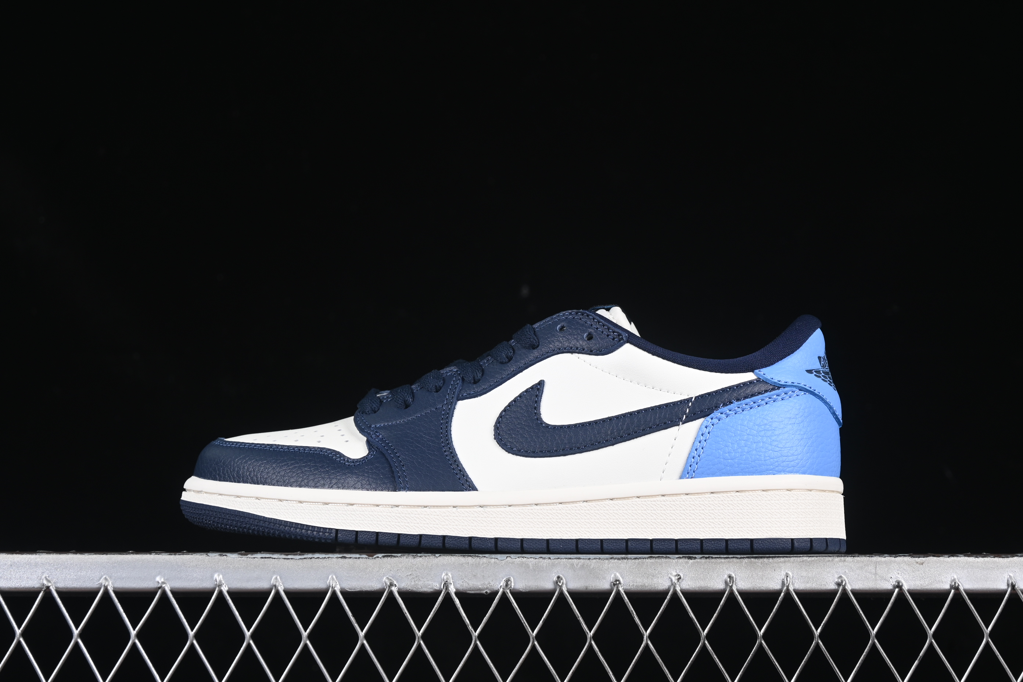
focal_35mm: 75
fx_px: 2131
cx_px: 512
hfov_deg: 27.0
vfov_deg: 18.2
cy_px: 341
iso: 160
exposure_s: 1/60
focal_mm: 50
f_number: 7.1
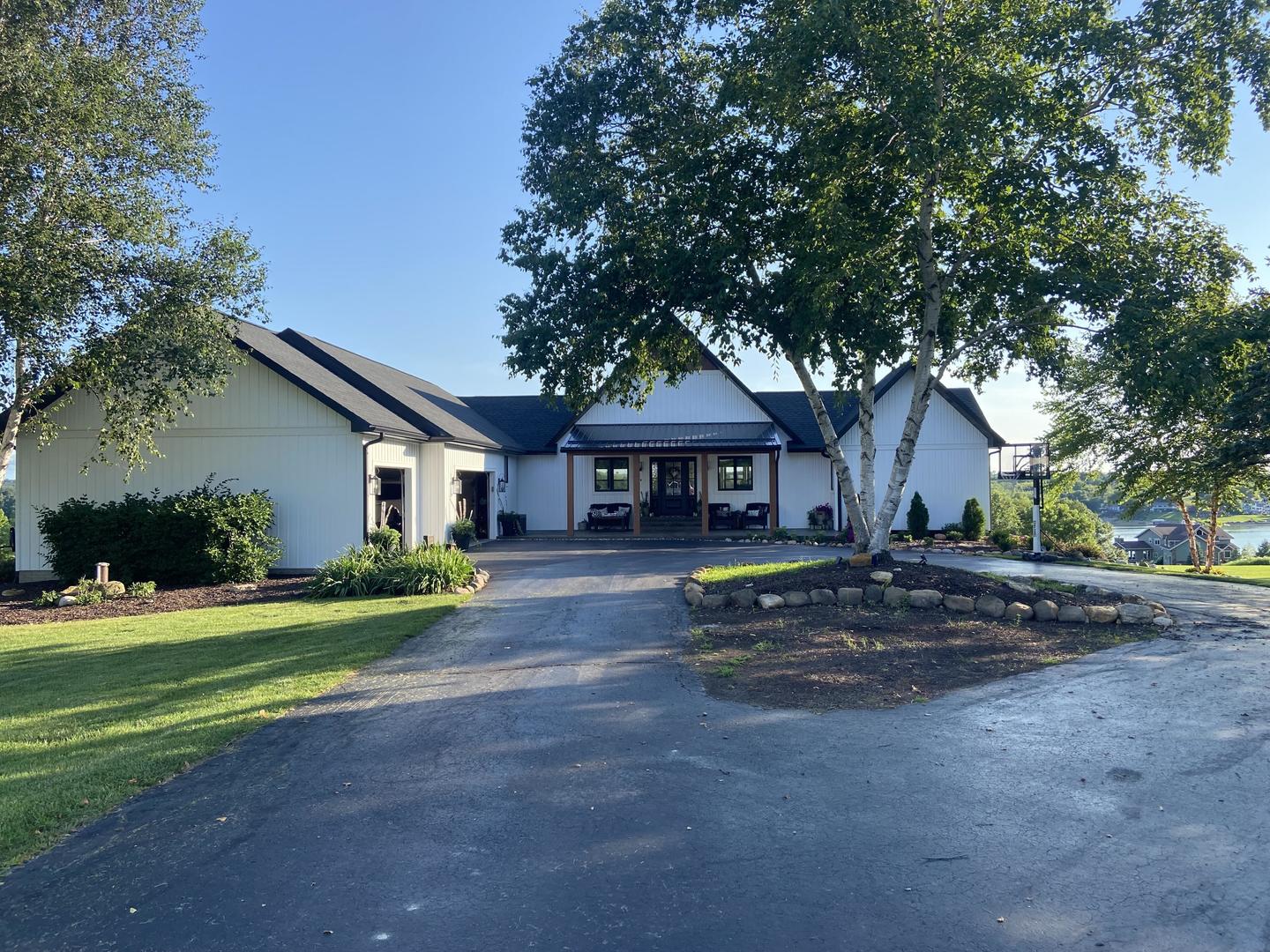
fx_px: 954
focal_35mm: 26
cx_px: 635
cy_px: 476
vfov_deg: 53.1
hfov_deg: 67.3
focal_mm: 4.25
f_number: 1.8
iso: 32
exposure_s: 1/757
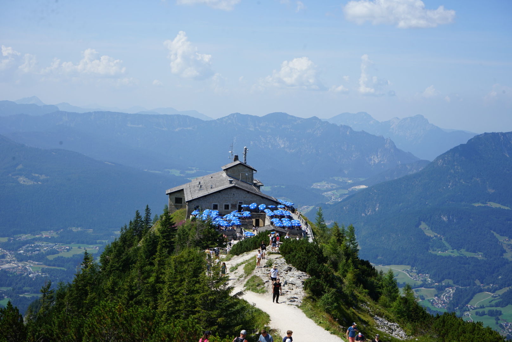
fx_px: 669
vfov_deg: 28.7
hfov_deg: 41.9
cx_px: 256
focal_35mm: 47
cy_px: 171
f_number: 11
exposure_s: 1/160
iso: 100
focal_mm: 47
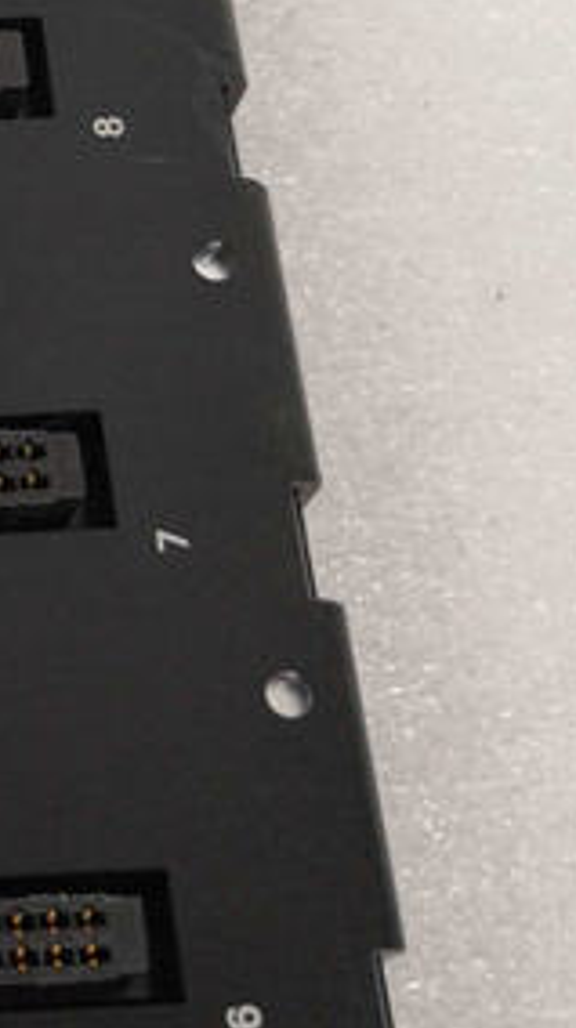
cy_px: 308
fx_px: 2262
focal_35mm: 83
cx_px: -489
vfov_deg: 25.4
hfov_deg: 13.0
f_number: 1.8
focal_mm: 3.95
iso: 250
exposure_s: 1/33.3
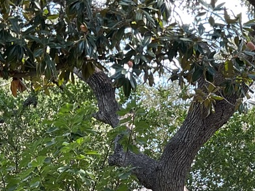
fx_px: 803
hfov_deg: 18.0
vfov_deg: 12.6
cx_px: 168
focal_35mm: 109
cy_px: 323
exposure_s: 1/125
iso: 16
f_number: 1.8
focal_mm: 3
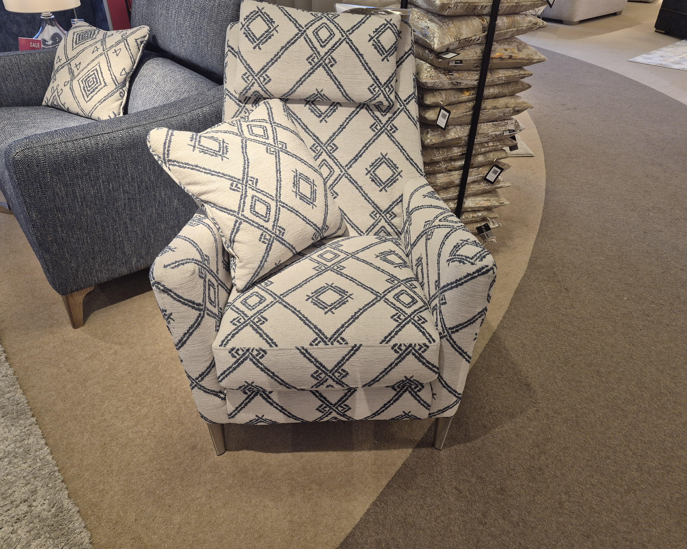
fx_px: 488
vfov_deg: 58.8
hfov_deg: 70.3
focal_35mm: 24
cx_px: 333
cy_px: 274
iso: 80
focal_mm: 5.4
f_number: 1.8
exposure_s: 1/100
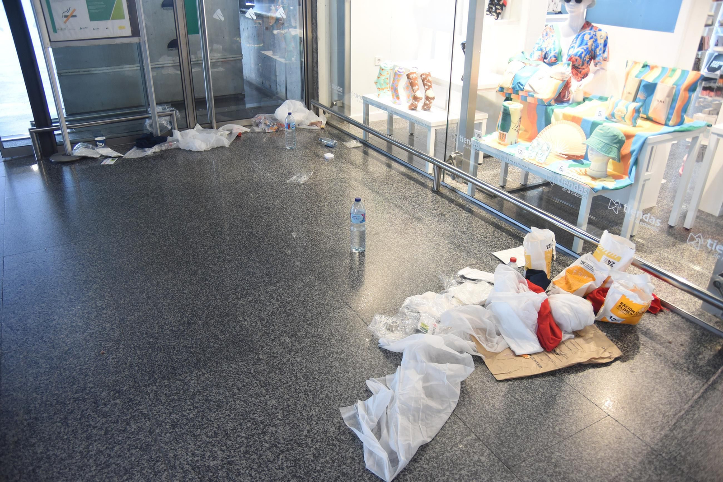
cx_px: 362
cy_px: 241
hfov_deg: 63.6
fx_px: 583
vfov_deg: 45.0
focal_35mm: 29
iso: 1800
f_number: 6.3
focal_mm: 29
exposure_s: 1/160
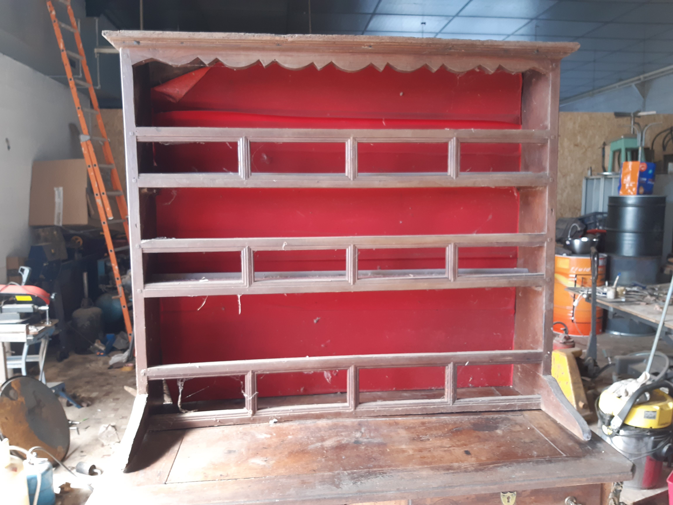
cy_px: 252
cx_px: 336
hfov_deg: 67.3
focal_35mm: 26
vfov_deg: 53.1
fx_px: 505
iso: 80
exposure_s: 1/50
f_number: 1.7
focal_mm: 3.92
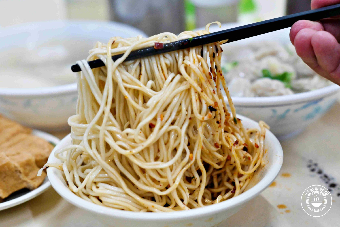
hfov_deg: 27.0
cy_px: 114
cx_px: 170
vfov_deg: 18.2
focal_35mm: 75
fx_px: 708
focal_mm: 50
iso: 1000
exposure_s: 1/200
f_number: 3.2
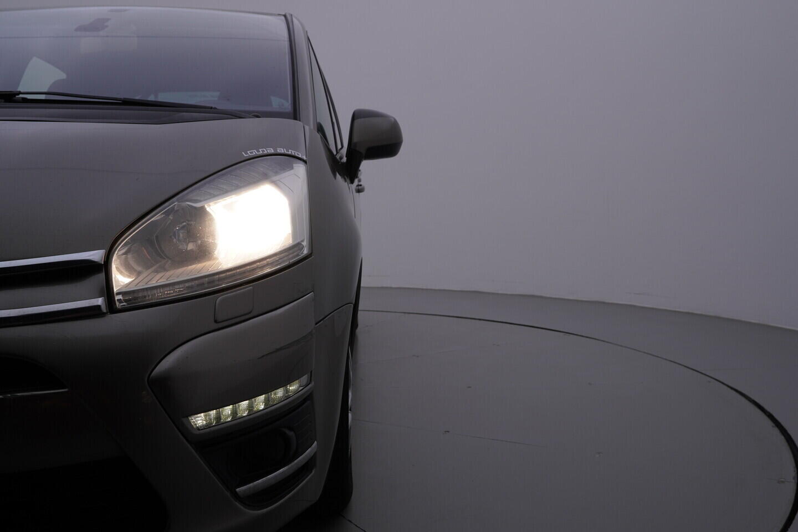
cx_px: 399
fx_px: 798
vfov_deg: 36.9
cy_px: 266
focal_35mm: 36
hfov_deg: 53.1
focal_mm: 24
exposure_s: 1/160
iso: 125
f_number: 5.6
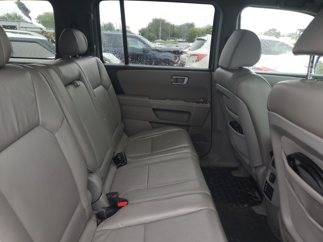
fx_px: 243
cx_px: 162
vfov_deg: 53.1
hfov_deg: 67.3
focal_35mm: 26
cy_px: 121
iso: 50
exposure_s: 1/133
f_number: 1.5
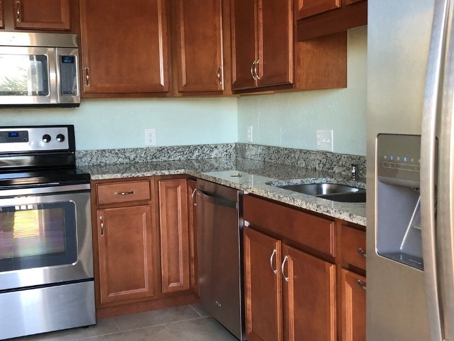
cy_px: 168
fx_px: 564
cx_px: 229
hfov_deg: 43.9
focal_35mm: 43
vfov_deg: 33.6
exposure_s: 1/30
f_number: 1.8
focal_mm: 3.99
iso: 40
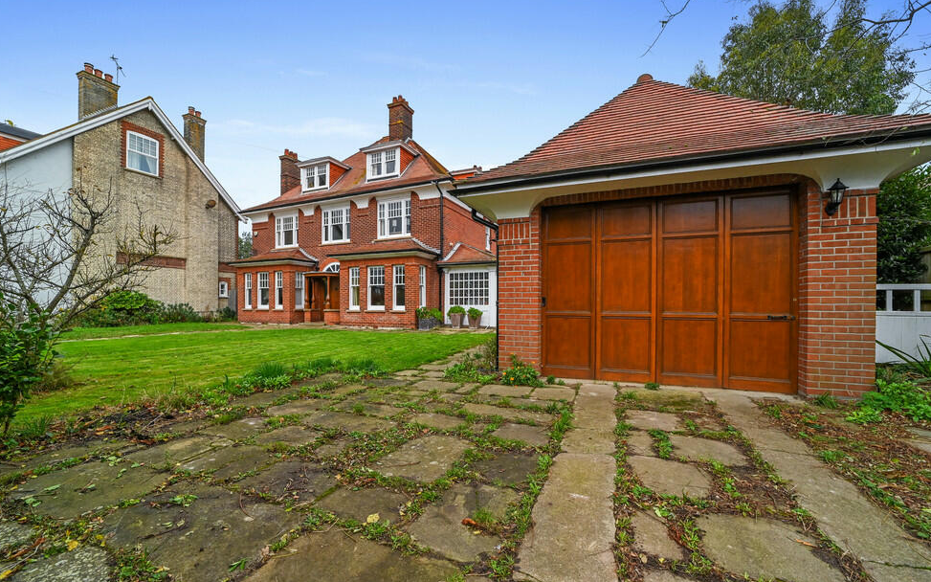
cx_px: 453
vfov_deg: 74.7
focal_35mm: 15
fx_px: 381
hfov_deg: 101.4
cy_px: 305
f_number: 11
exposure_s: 1/160
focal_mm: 14
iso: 500
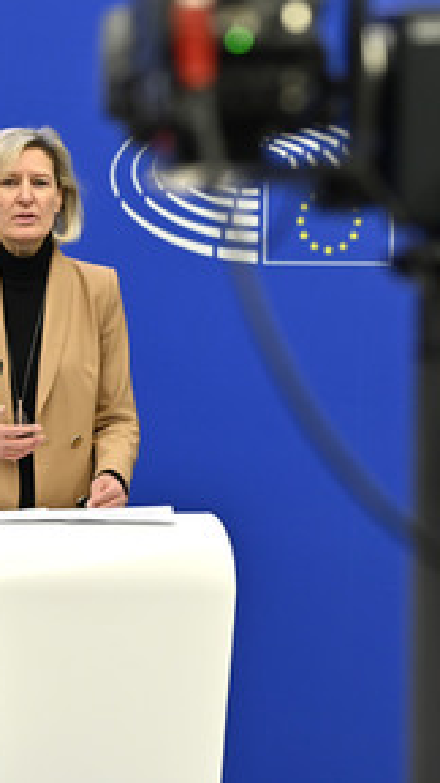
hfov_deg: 7.4
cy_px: 381
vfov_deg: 13.1
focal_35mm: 164
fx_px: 3402
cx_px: 227
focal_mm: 100
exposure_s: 1/320
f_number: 2.8
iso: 1000
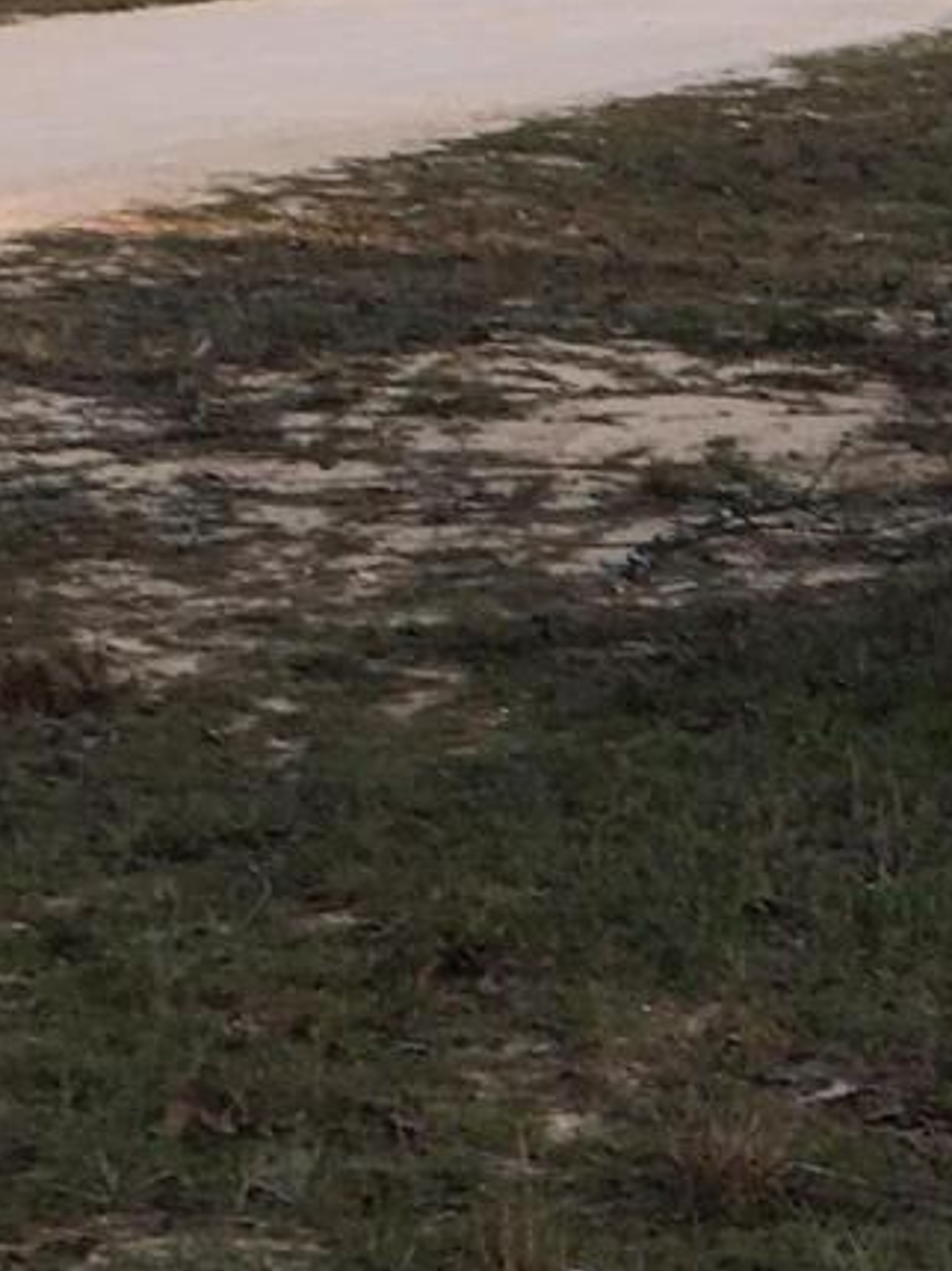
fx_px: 4955
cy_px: 706
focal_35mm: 135
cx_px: 976
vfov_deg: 14.6
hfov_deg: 10.9
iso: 25
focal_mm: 4.15
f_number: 2.2
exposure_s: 1/297
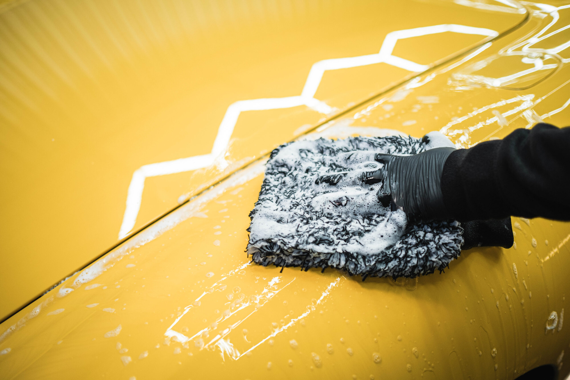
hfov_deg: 54.4
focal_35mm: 35
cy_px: 190
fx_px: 554
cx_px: 285
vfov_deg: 37.9
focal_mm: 23
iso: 250
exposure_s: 1/160
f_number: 1.4
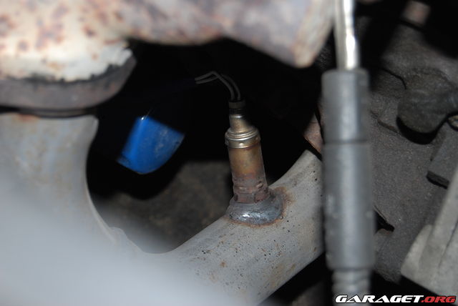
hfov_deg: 27.0
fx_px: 955
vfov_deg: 18.2
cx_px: 229
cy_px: 153
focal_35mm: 75
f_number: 5.6
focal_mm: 50
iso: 200
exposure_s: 1/60
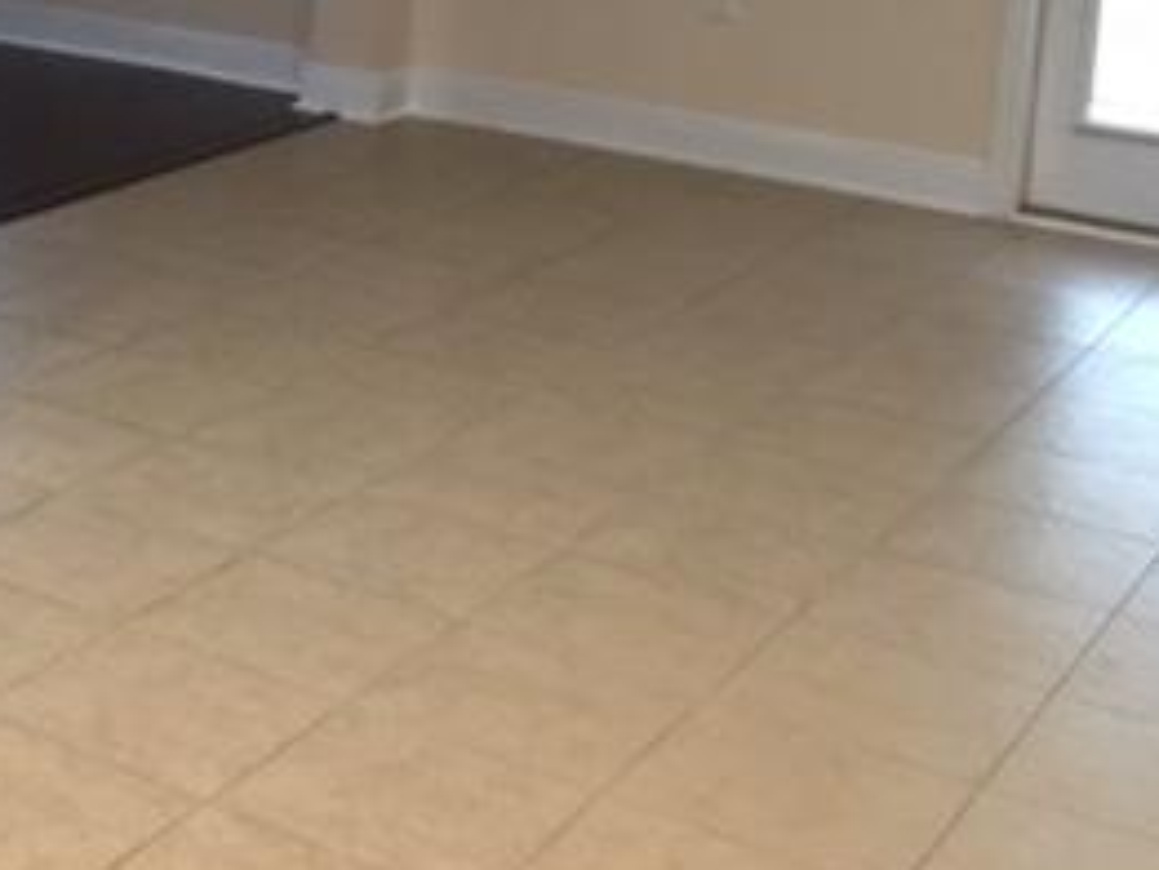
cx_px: -98
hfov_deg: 25.5
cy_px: -75
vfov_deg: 19.9
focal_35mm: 71
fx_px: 2378
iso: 125
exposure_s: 1/8
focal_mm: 4.15
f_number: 2.2
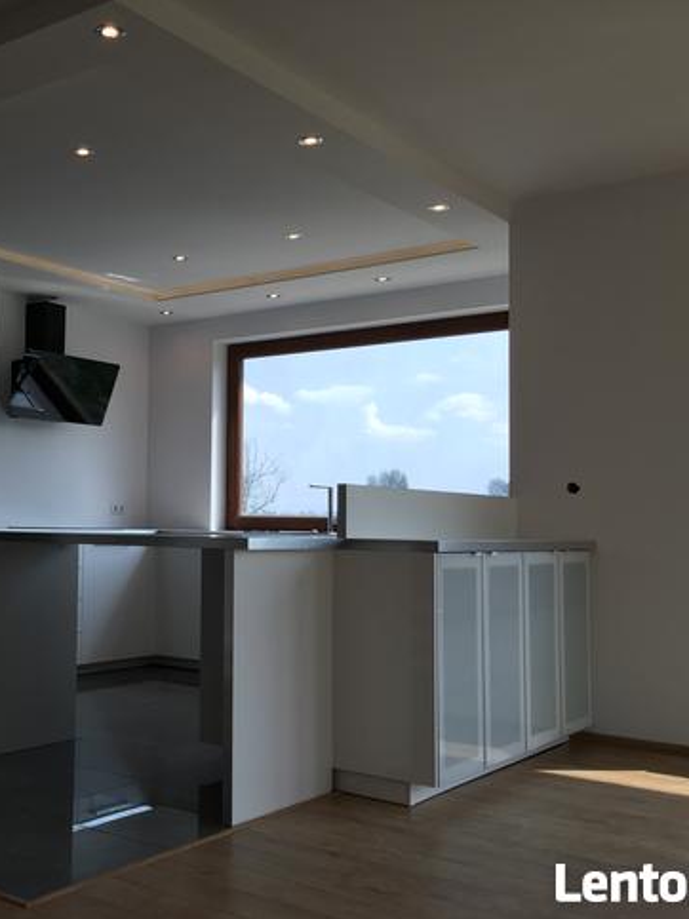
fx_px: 1035
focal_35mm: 39
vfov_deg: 47.9
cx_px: 122
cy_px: 460
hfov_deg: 35.4
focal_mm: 4.15
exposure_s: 1/361
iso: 25
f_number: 2.2
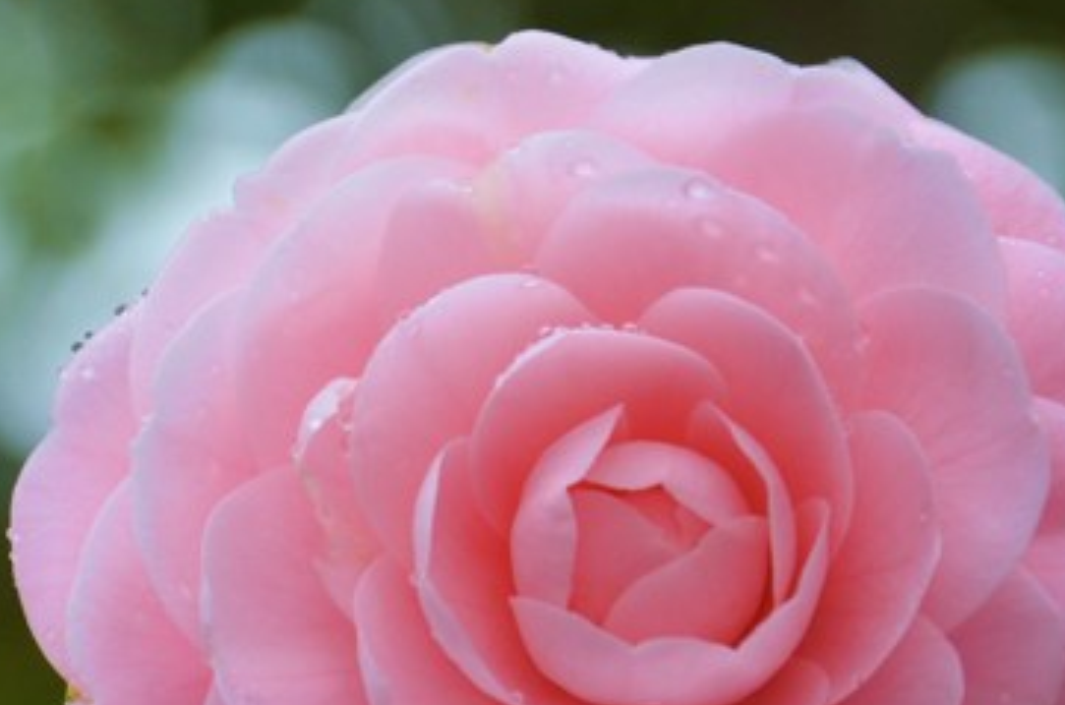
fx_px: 10668
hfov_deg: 5.7
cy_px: 301
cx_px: 236
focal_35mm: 361
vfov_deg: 3.8
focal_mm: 85
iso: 400
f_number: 5.6
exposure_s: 1/320
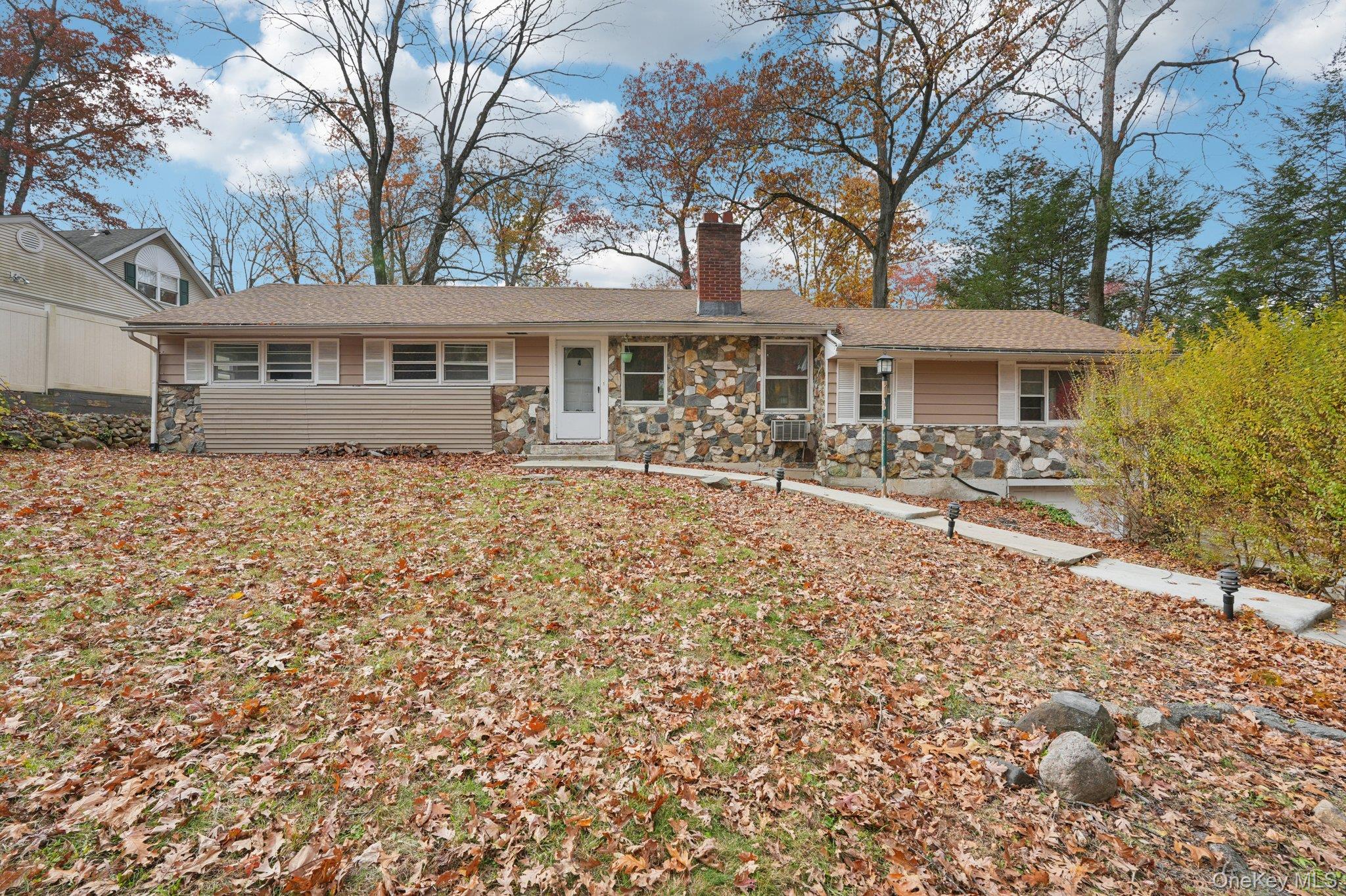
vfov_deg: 73.7
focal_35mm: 16
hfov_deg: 96.7
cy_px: 448
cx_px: 673
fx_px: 598
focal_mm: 16
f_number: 9
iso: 100
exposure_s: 1/60
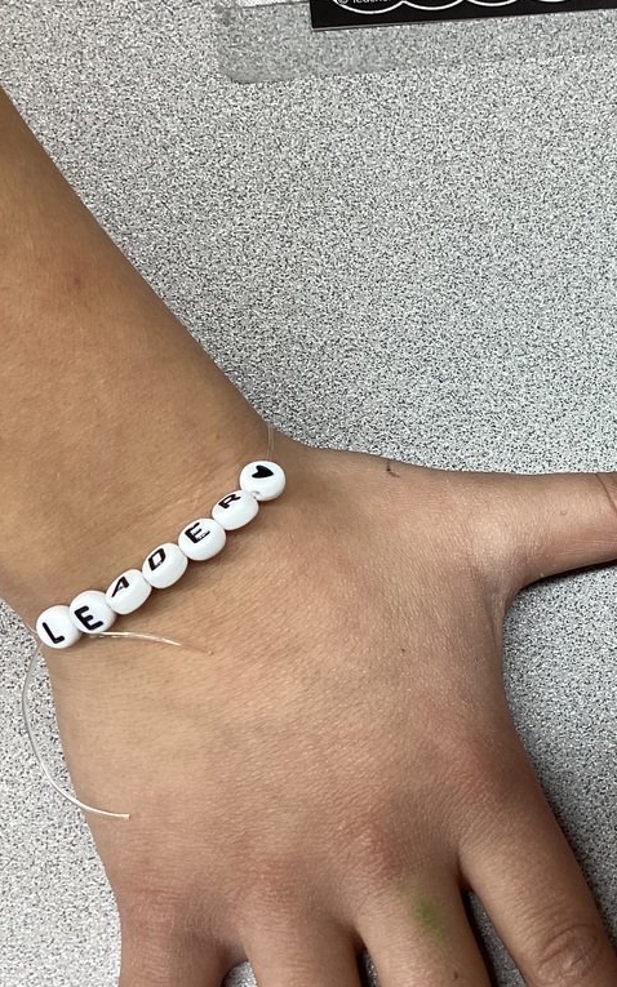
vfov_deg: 45.3
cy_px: 493
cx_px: 617
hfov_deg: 27.5
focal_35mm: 44
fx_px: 1184
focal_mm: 3.3
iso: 50
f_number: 2.4
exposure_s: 1/50
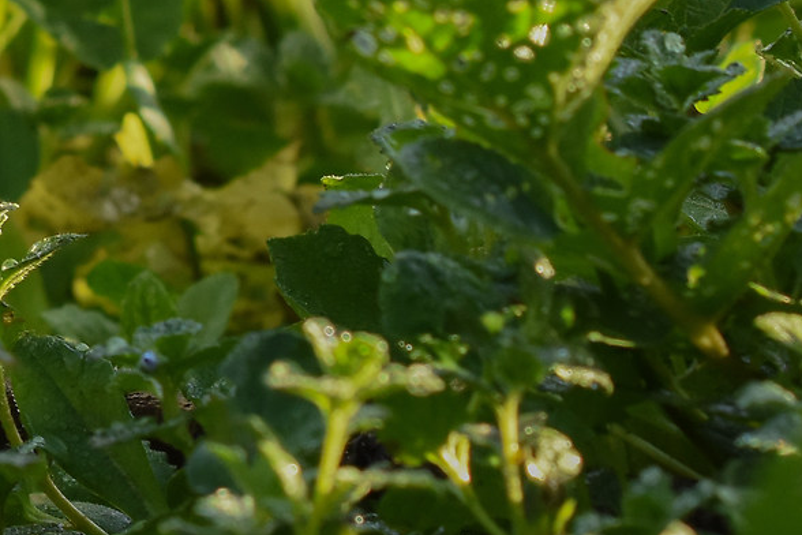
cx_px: -677
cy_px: -344
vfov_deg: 1.3
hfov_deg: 2.0
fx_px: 23189
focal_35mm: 1041
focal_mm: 170
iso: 900
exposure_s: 1/320
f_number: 8
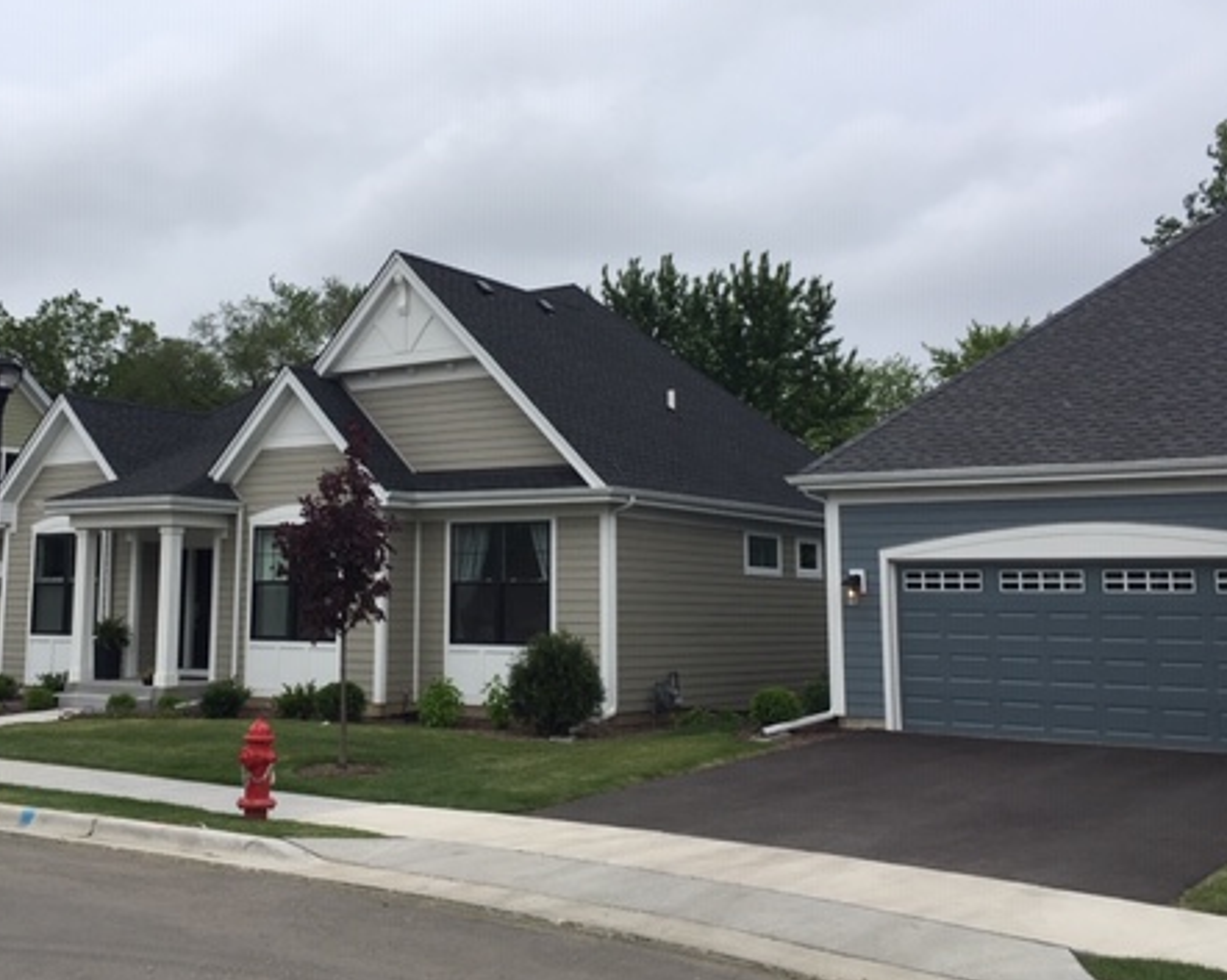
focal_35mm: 41
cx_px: 447
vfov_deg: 36.3
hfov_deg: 44.4
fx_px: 1488
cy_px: 386
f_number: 2.2
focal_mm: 4.15
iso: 25
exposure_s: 1/845
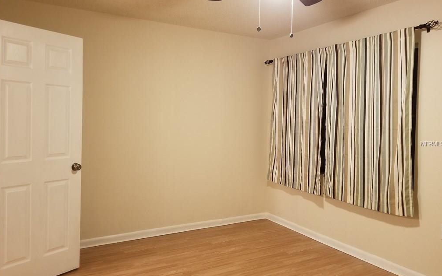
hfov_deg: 66.5
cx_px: 222
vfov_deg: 44.5
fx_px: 337
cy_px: 144
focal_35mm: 28
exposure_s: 1/12
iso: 200
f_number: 1.7
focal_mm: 4.25
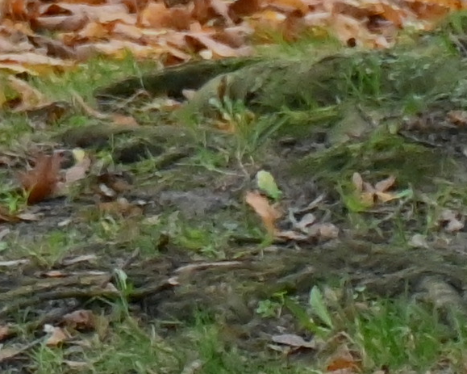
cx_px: -1511
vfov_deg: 3.4
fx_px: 6077
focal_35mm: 440
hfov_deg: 4.1
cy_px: -1102
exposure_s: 1/125
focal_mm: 32.5
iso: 3200
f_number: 5
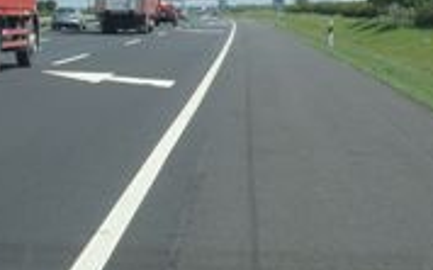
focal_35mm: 107
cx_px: 158
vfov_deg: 12.0
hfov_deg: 19.4
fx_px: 1262
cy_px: -29
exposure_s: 1/400
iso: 64
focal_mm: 5
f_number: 4
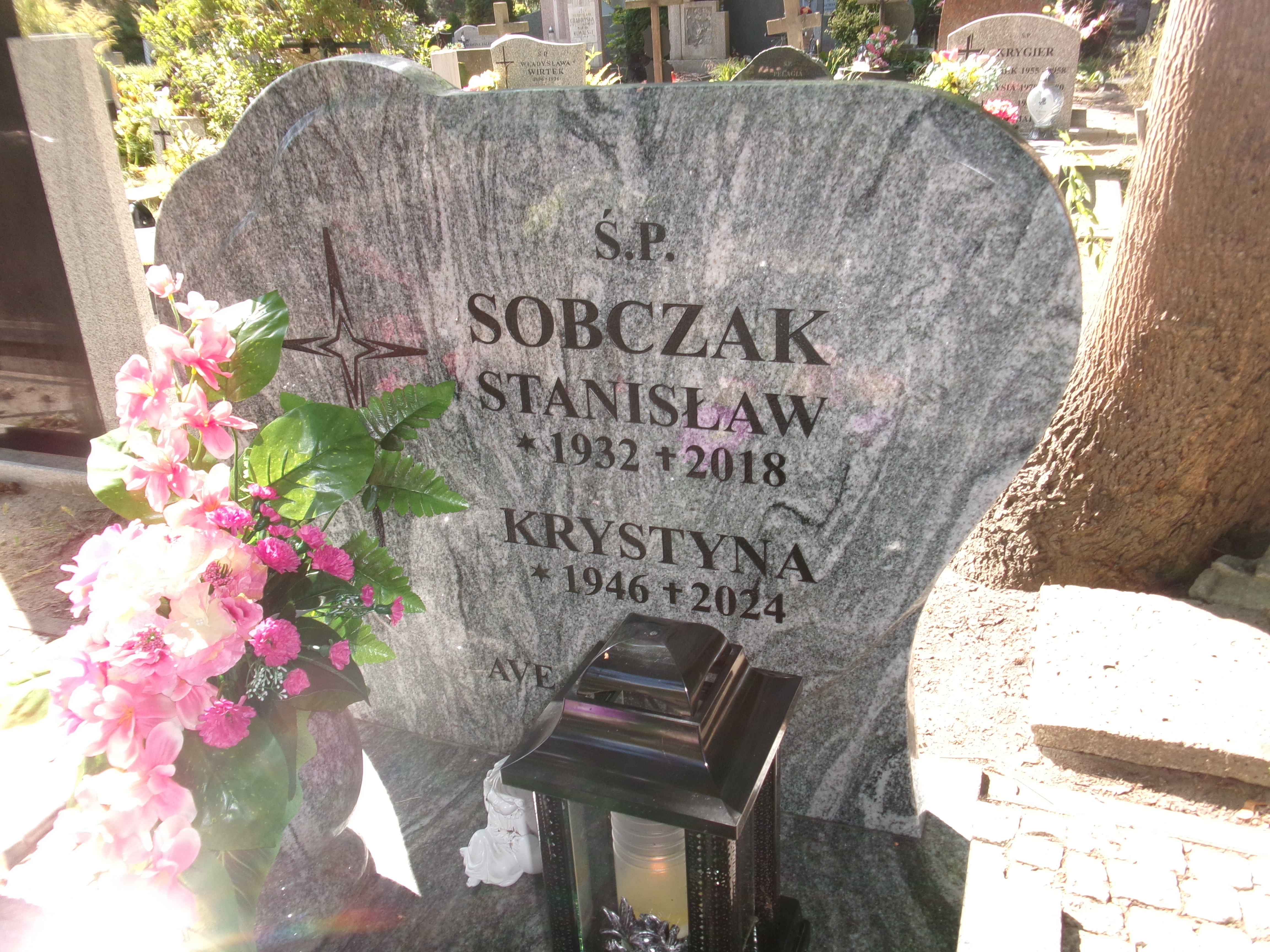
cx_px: 635
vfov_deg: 49.7
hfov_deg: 63.4
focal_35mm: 28
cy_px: 476
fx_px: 1027
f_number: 3.9
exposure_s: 1/120
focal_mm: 5.1
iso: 100
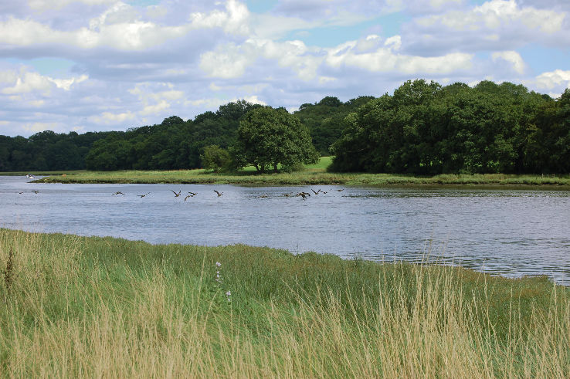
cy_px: 190
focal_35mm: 82
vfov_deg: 16.5
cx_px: 285
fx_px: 1305
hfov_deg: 24.6
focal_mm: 55
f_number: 9
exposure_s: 1/320
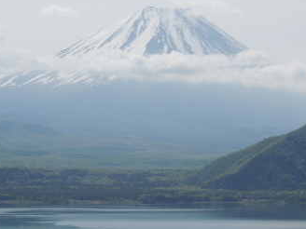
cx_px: 150
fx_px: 1185
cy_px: 215
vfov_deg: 11.0
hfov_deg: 14.7
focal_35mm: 134
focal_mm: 9.9
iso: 100
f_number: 4
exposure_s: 1/1250
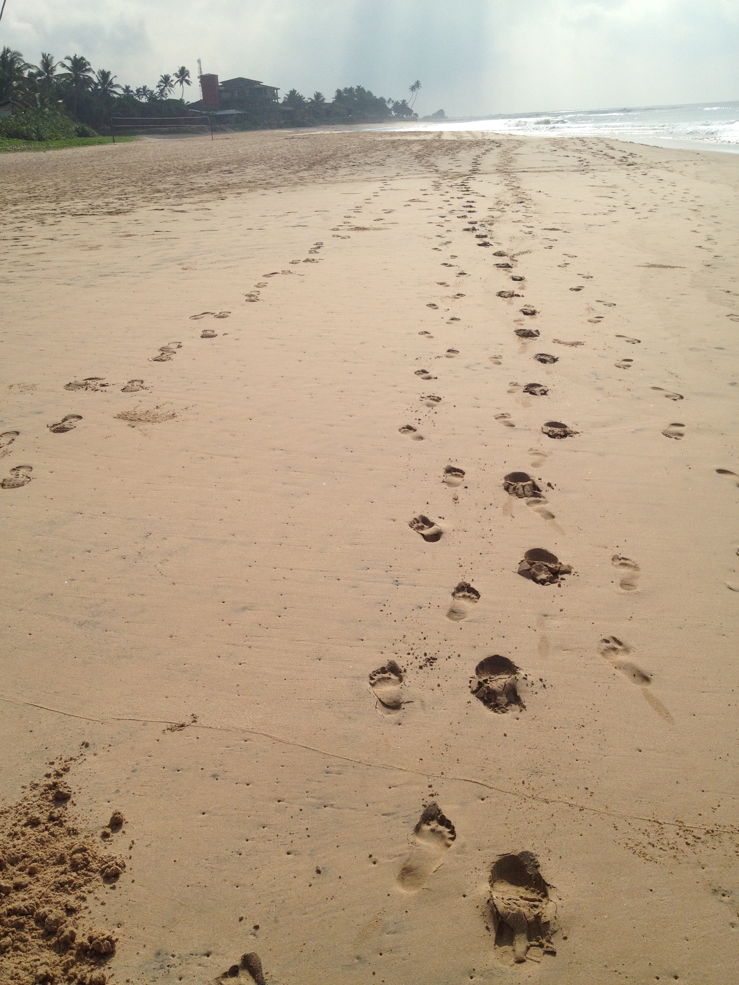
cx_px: 370
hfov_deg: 40.7
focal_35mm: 35
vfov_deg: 52.6
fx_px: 996
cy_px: 492
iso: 50
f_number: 2.4
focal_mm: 4.28
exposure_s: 1/4608
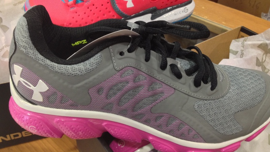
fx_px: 279
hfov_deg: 51.6
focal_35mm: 39
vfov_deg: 30.3
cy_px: 55
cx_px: 135
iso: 125
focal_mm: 4.28
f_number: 2.4
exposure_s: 1/20
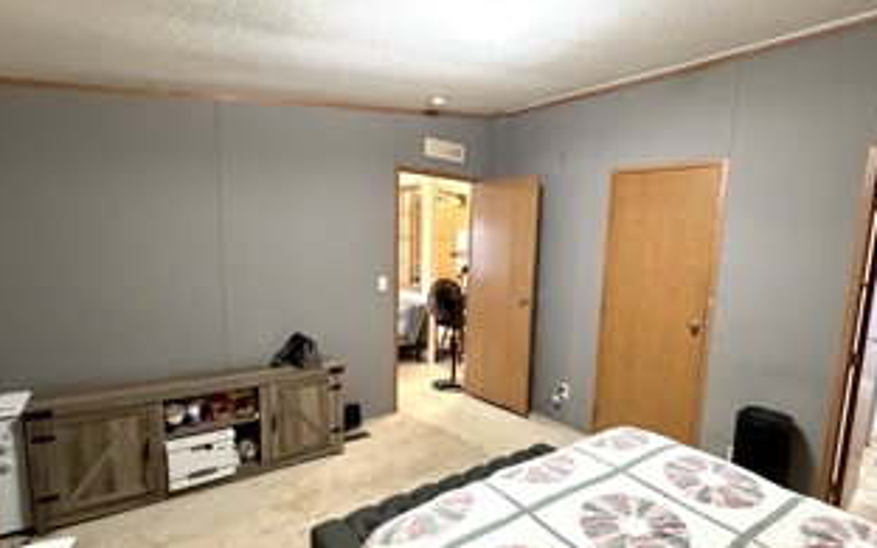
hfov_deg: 87.3
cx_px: 506
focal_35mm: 19
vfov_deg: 62.1
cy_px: 304
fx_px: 454
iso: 500
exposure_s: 1/60
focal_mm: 2.22
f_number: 2.2
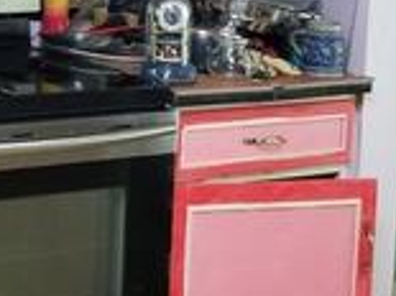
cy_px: -92
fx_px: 1486
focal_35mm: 130
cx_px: -46
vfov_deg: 11.1
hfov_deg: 14.8
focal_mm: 4.25
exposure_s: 1/20
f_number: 1.7
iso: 250
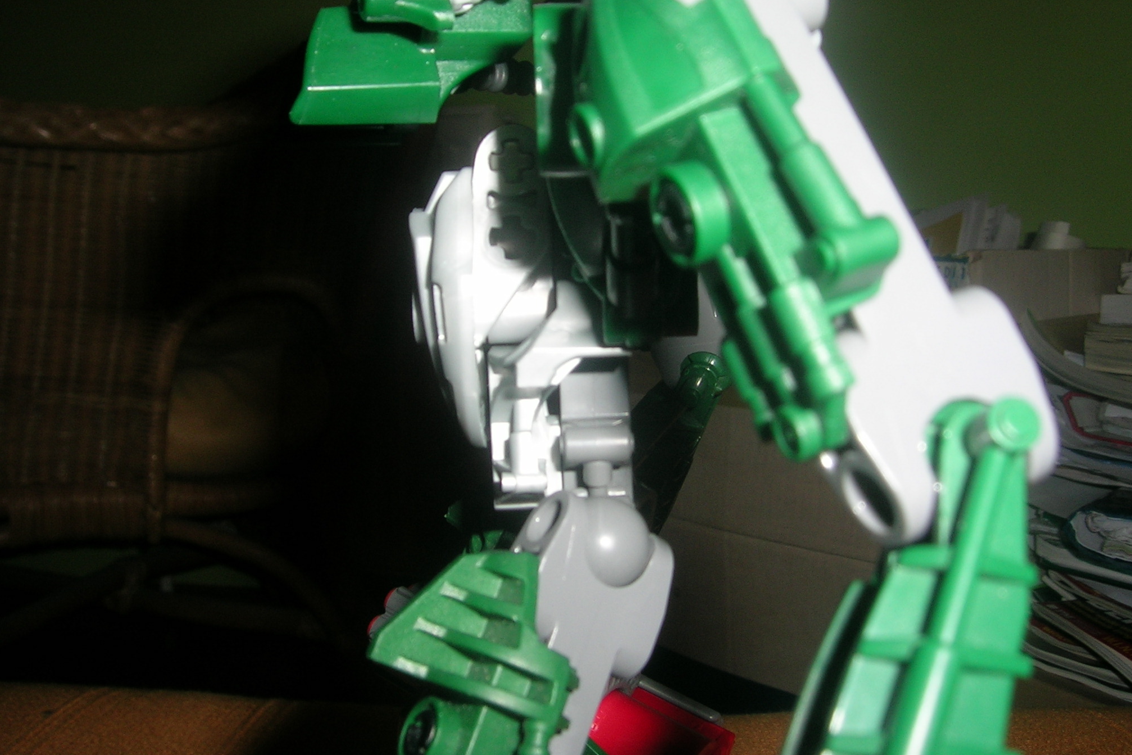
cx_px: 572
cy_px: 330
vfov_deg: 35.9
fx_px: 1163
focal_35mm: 37
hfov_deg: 51.9
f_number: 4.8
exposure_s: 1/60.1
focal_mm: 5.4
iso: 50
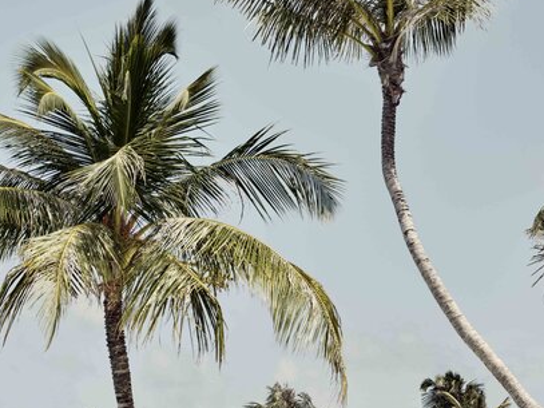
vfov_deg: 11.9
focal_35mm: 123
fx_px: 1932
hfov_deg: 15.6
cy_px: 425
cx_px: -63
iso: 100
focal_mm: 63
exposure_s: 1/250
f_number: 8
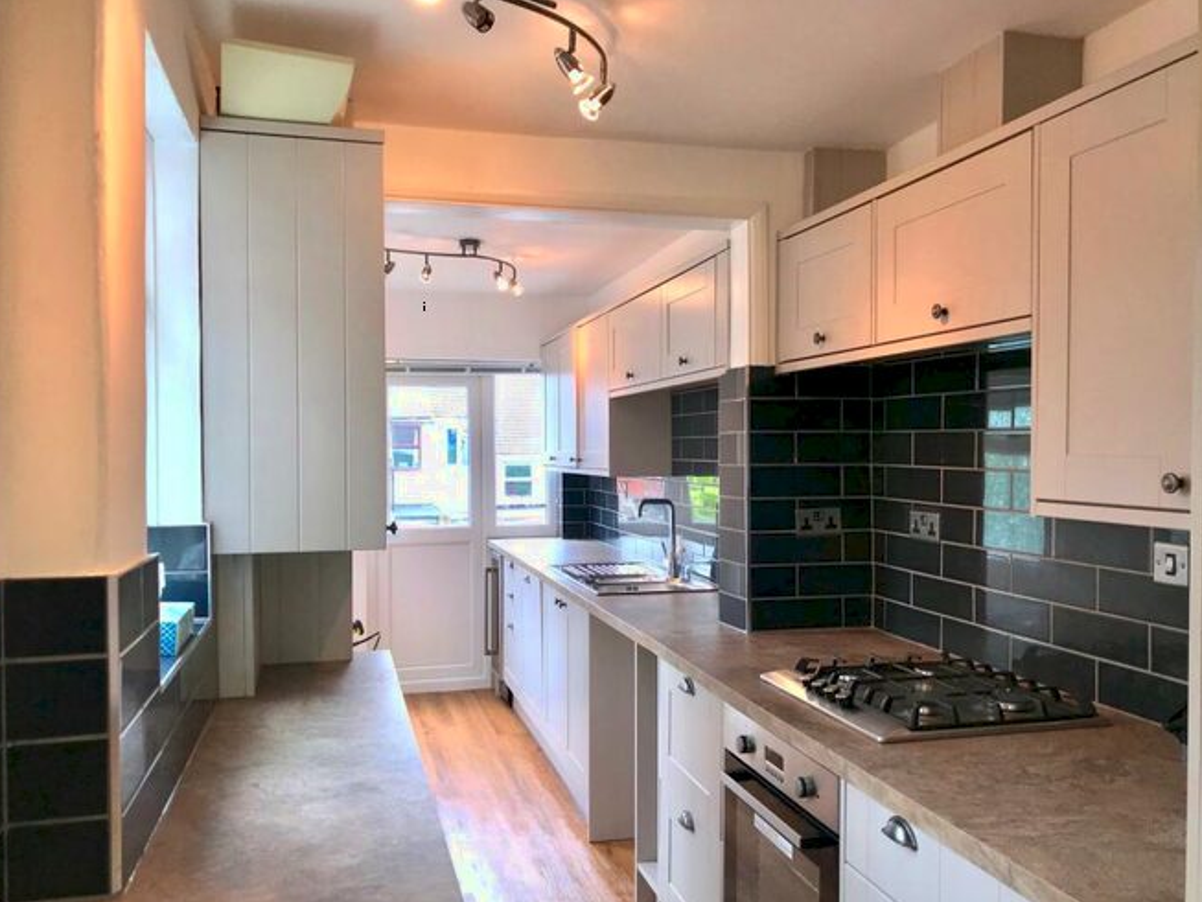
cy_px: 478
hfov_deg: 59.9
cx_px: 624
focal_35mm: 30
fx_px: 1042
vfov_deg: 46.8
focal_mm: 3.99
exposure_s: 1/95
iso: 20
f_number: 1.8
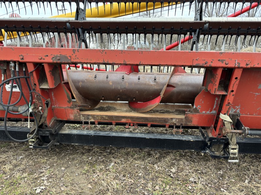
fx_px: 196
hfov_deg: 67.3
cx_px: 130
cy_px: 98
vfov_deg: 53.1
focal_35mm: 26
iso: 50
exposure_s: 1/121
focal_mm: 5.96
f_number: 1.6
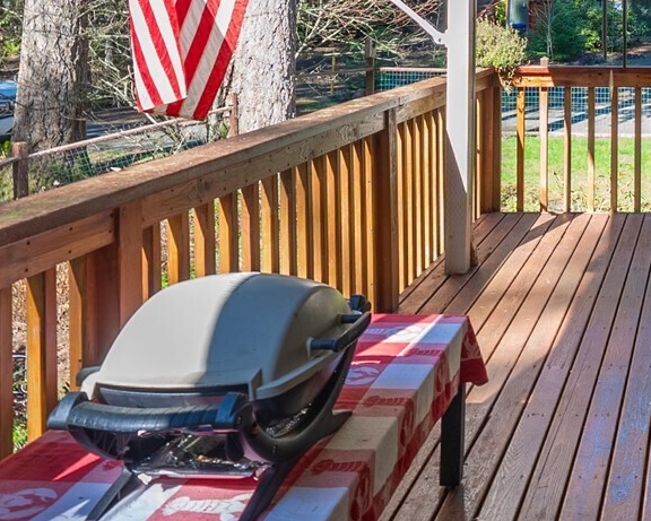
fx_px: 906
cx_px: 640
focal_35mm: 47
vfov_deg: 30.4
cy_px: 33
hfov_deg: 35.9
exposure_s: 1/30
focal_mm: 17
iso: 125
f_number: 7.1
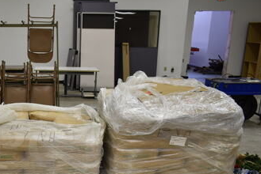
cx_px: 44
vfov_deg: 26.4
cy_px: 145
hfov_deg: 37.8
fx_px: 363
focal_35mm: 50
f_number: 3.5
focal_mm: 18
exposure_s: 1/30
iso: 280
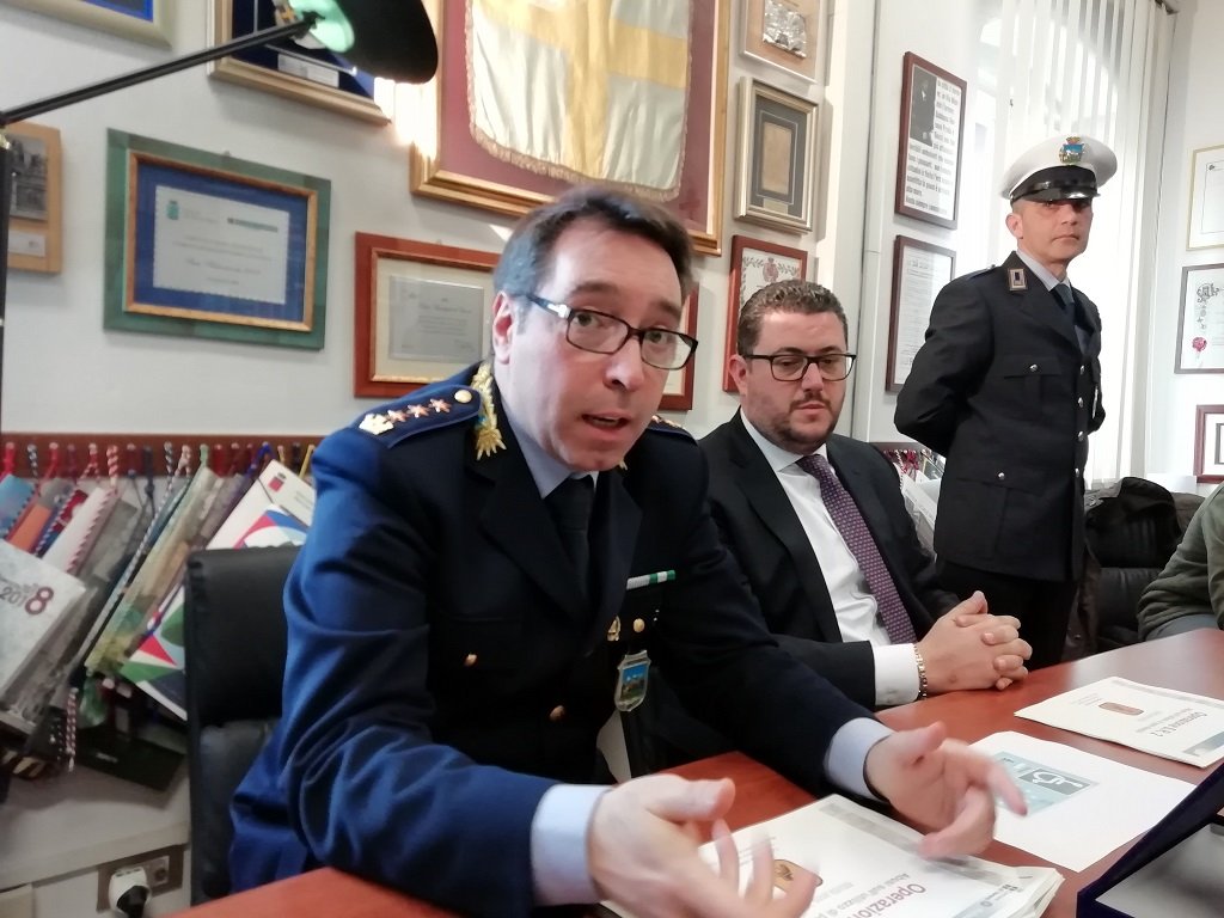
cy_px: 459
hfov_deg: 67.3
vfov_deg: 53.1
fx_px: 919
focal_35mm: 26
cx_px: 612
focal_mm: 3.46
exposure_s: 1/33.3
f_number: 2.2
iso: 250
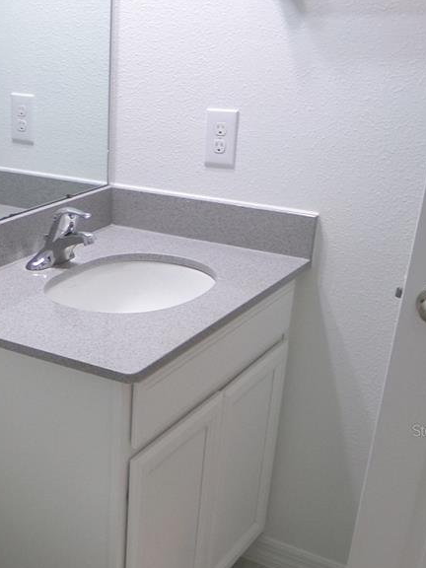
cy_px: 430
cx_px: 38
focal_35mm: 50
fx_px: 820
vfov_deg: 37.2
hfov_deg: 28.0
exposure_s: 1/34
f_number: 3.7
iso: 121
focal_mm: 4.3
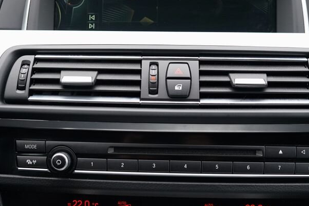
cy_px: 107
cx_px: 148
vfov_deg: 25.5
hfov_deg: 37.5
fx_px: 455
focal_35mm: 53
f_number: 3.2
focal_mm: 31
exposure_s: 1/160
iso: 1600
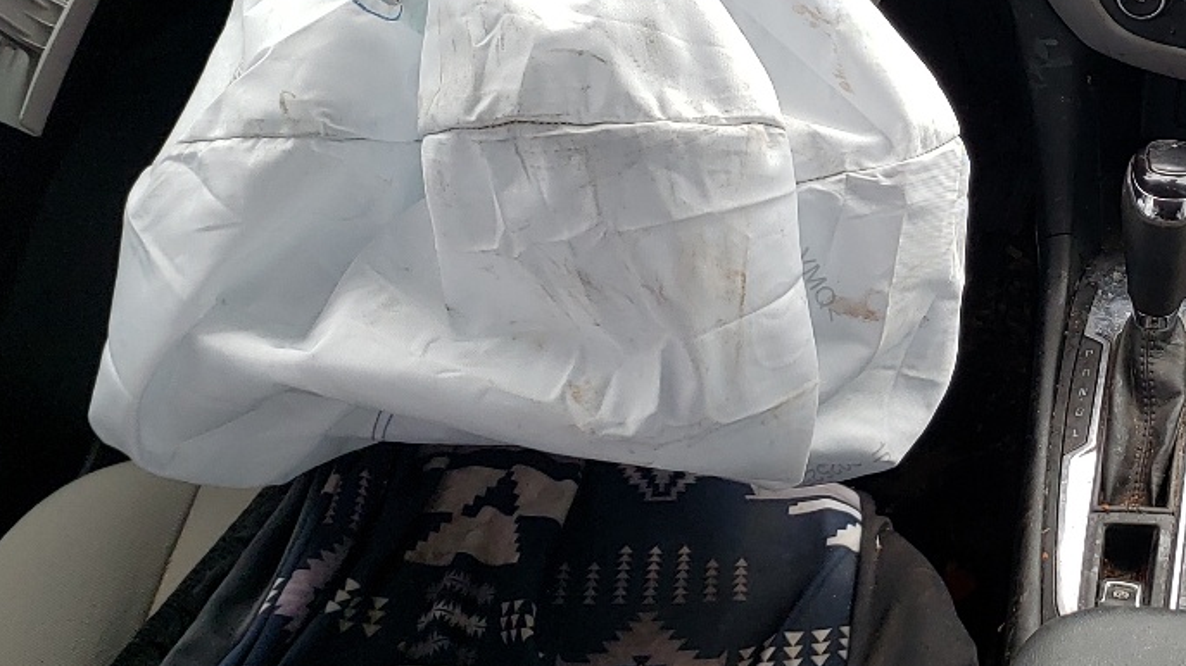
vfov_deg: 18.2
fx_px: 2075
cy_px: 209
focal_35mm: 66
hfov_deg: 30.0
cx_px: 1148
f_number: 1.5
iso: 50
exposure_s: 1/145
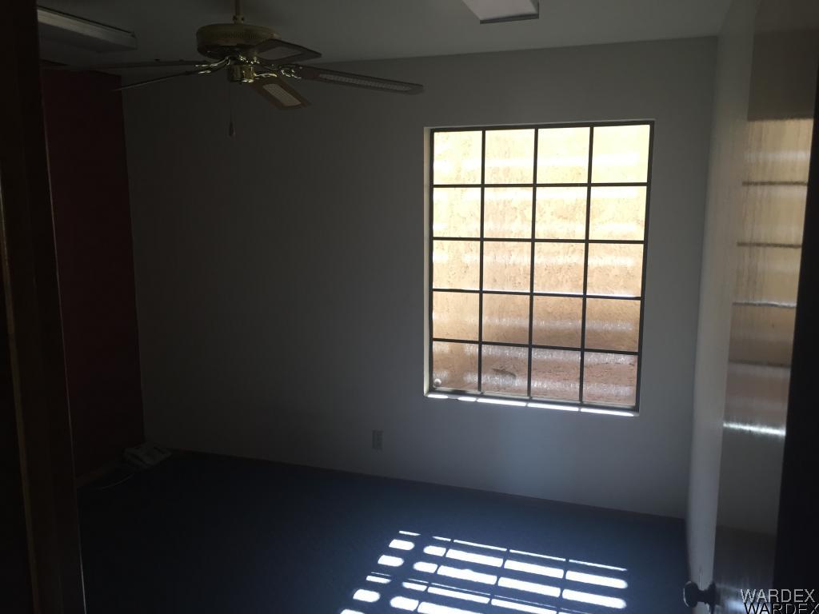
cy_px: 307
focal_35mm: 29
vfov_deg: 48.2
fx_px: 686
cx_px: 410
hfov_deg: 61.7
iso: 100
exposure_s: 1/30
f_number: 2.2
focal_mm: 4.15
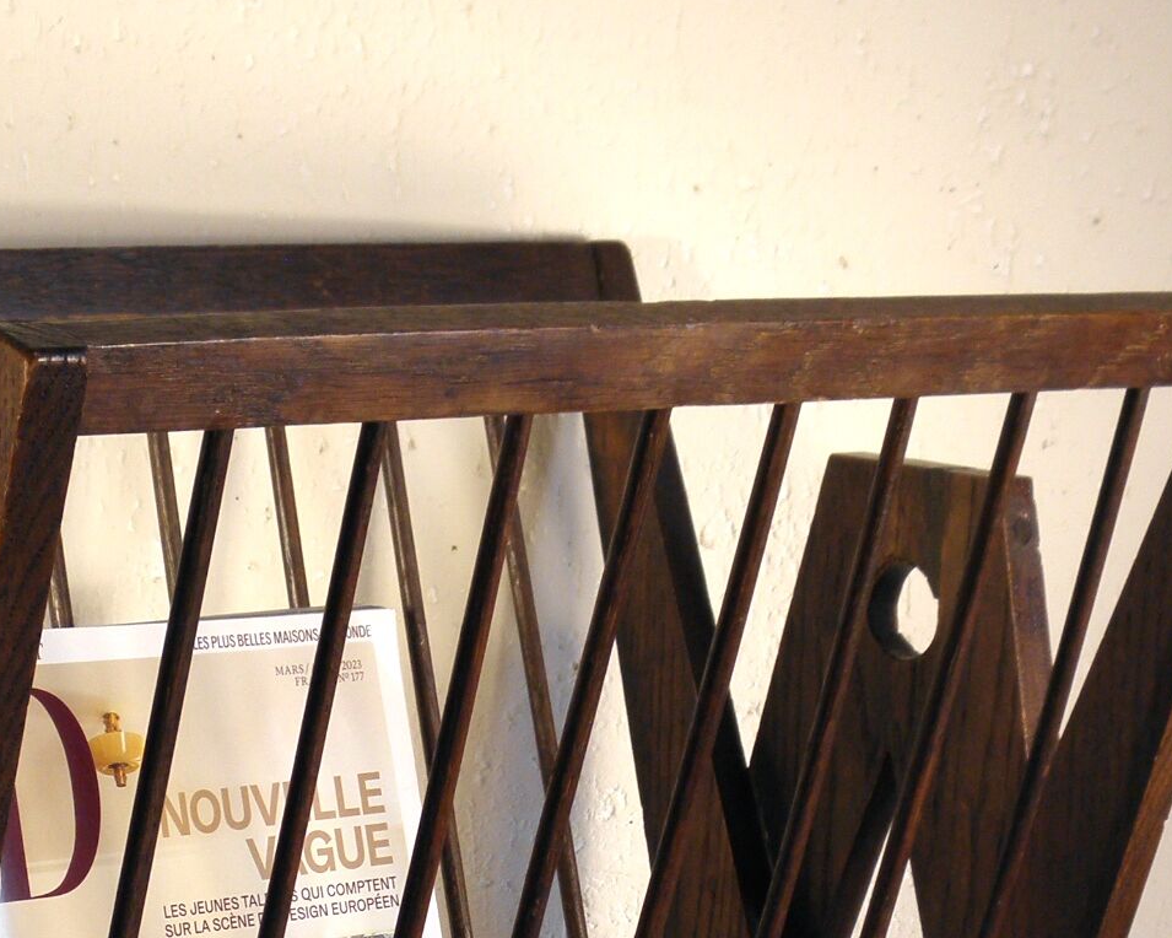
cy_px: 977
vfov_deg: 14.8
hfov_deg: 18.7
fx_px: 3538
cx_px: 382
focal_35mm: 102
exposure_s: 1/40
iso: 100
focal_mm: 7.1
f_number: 3.8
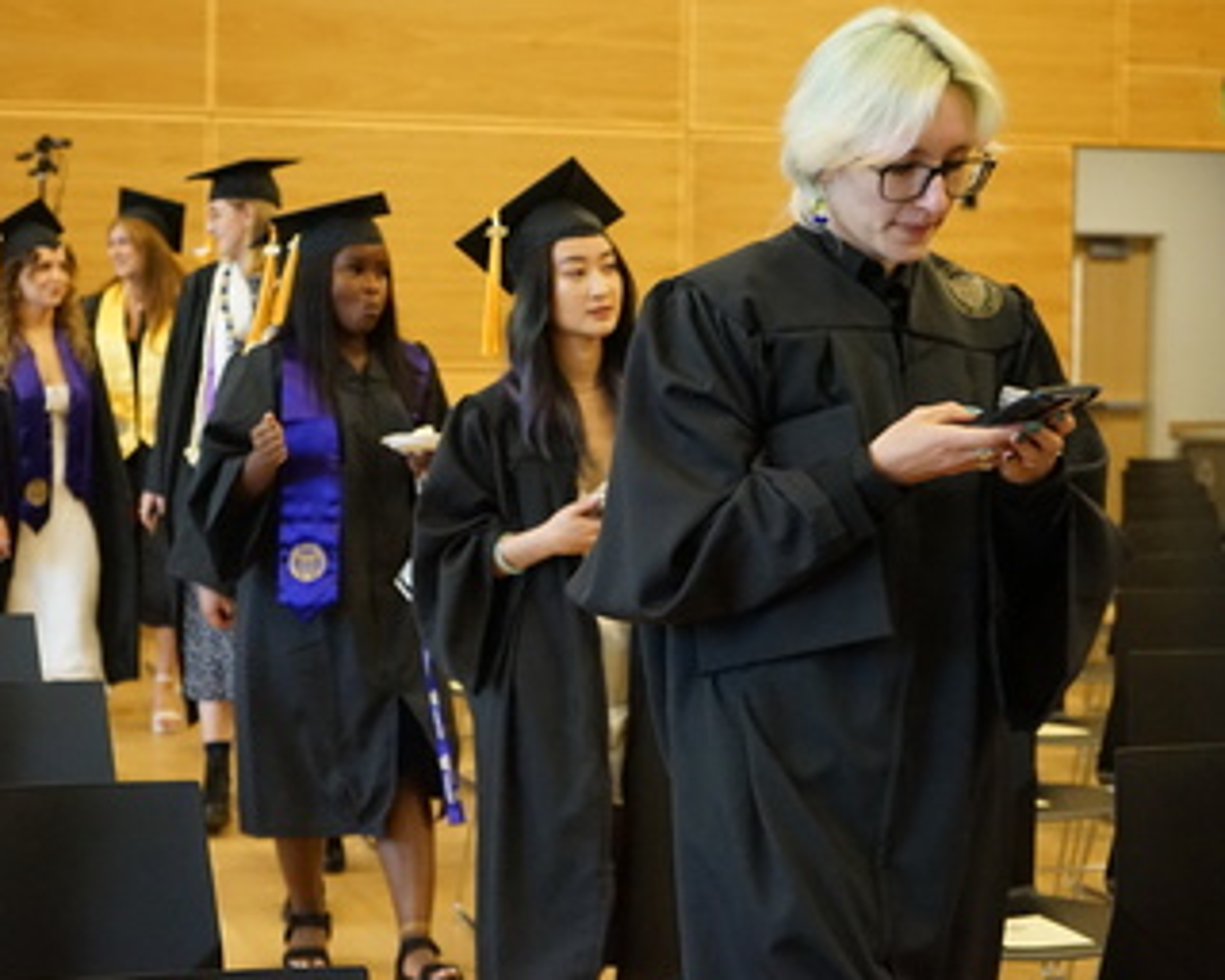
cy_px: 400
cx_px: 400
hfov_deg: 27.7
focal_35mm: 68
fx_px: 2465
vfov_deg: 22.5
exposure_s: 1/100
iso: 6400
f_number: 4.5
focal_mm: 49
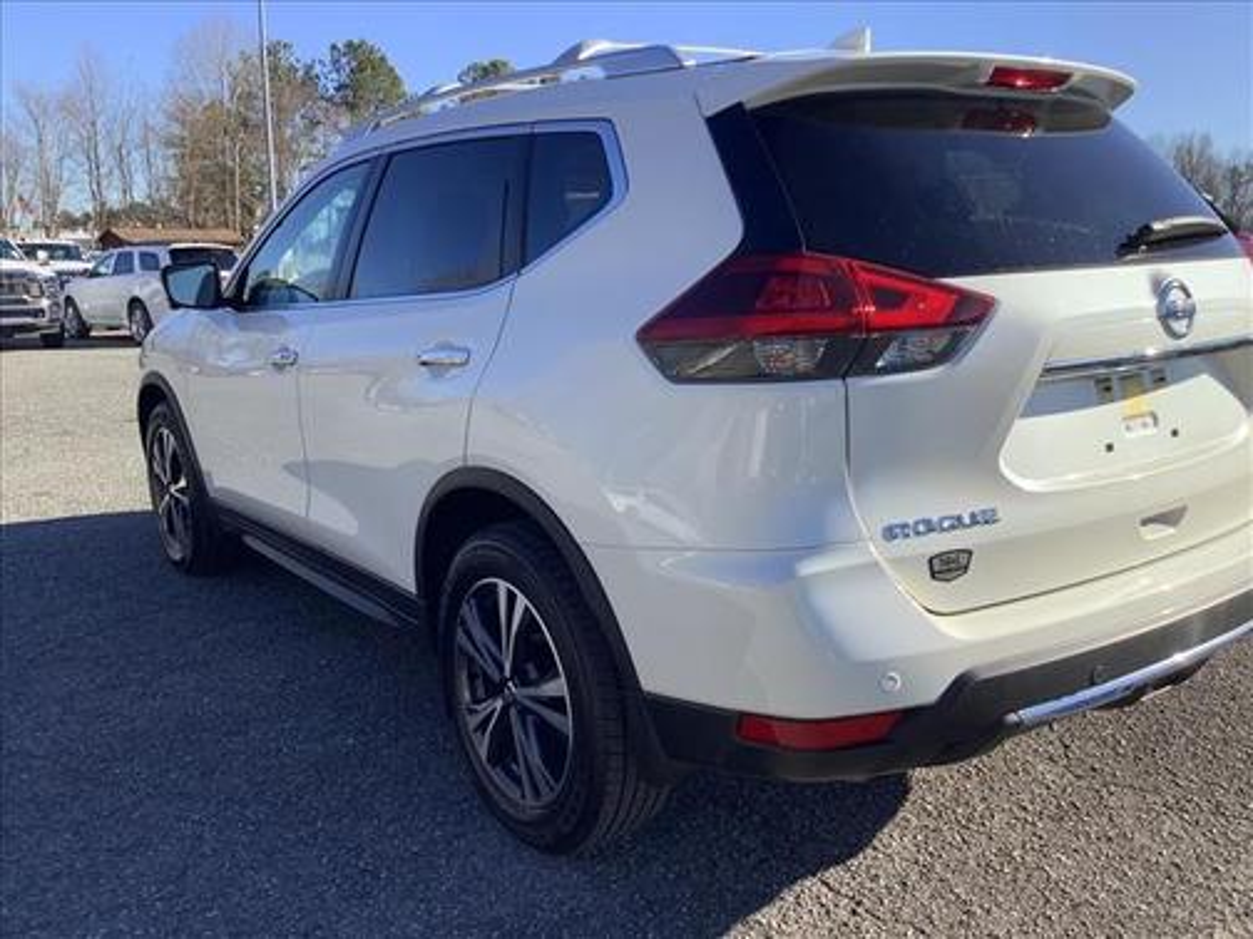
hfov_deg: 58.4
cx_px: 626
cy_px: 470
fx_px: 1122
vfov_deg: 45.4
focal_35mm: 31
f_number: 2.4
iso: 25
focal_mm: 3.3
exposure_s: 1/631
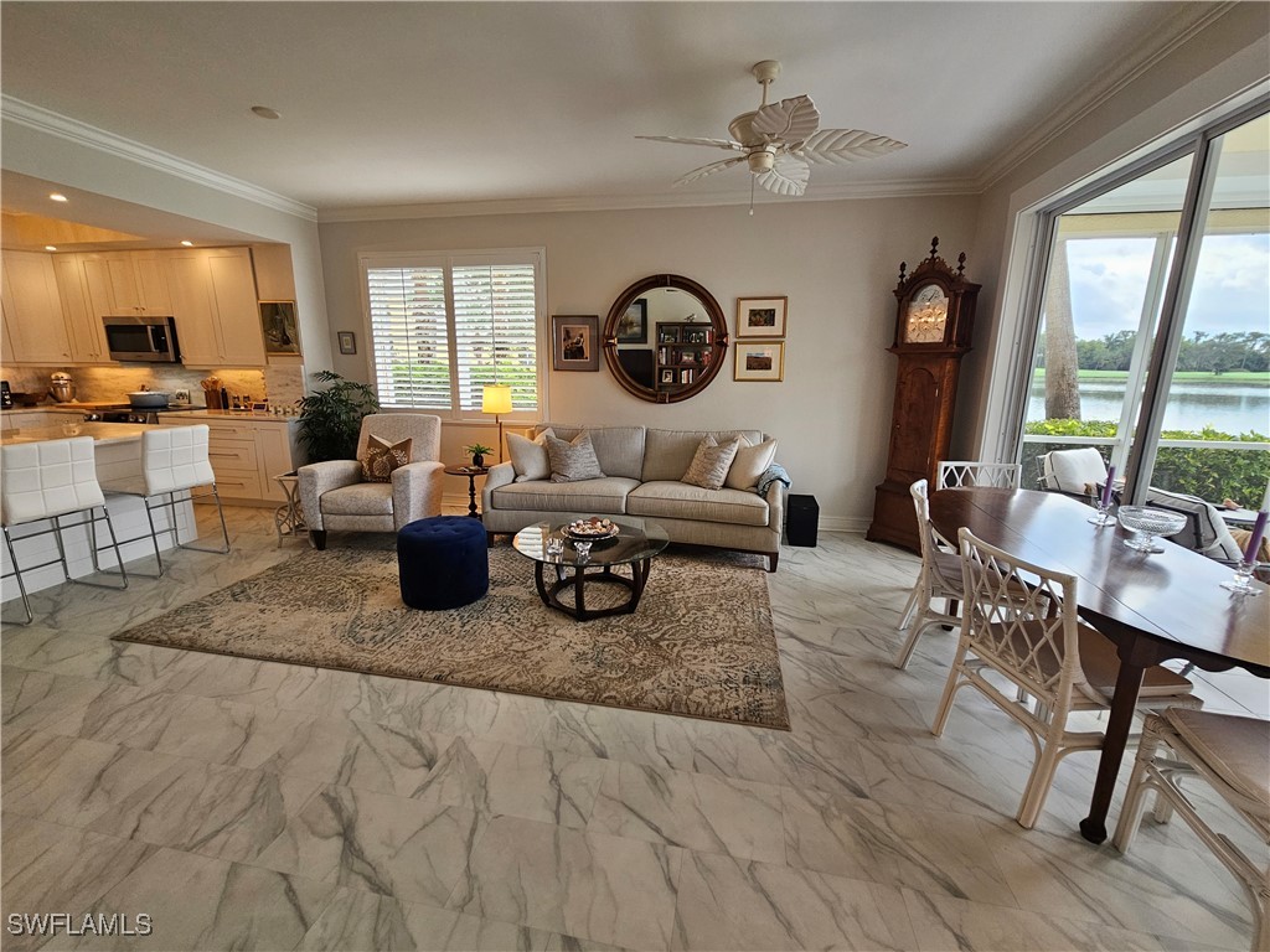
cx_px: 635
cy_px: 476
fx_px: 477
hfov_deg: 106.2
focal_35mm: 13
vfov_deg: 89.9
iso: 100
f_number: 2.2
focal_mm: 2.2
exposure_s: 1/60
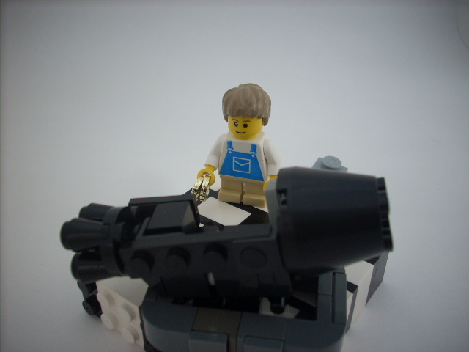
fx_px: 501
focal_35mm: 37
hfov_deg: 50.1
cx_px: 234
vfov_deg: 38.7
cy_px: 176
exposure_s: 1/369
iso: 64
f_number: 5.6
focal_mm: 6.2
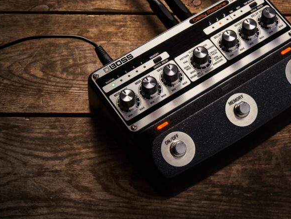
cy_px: 97
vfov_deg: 17.6
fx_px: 706
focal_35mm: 84
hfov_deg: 23.0
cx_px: 225
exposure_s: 1/8
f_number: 8
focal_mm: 50
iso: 100
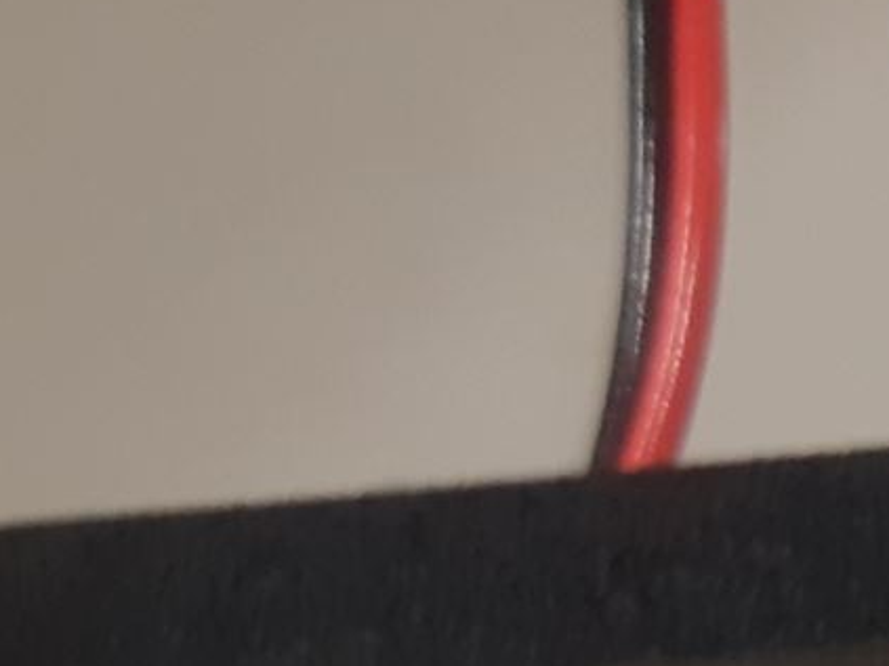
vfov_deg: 11.4
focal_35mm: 126
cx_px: 1963
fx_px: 3235
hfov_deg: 12.9
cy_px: 945
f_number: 1.7
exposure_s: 1/50
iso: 125
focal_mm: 3.93
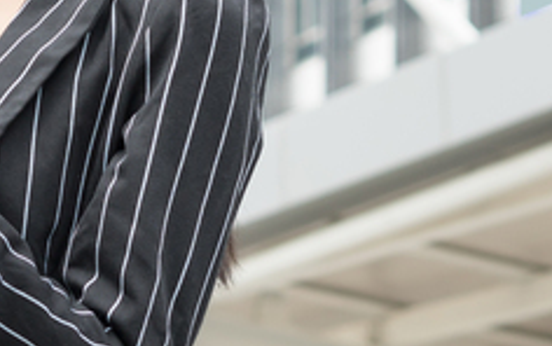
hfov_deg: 8.0
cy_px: -127
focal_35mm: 259
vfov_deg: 5.1
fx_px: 3900
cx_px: -220
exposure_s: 1/400
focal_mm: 50
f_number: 4
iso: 200
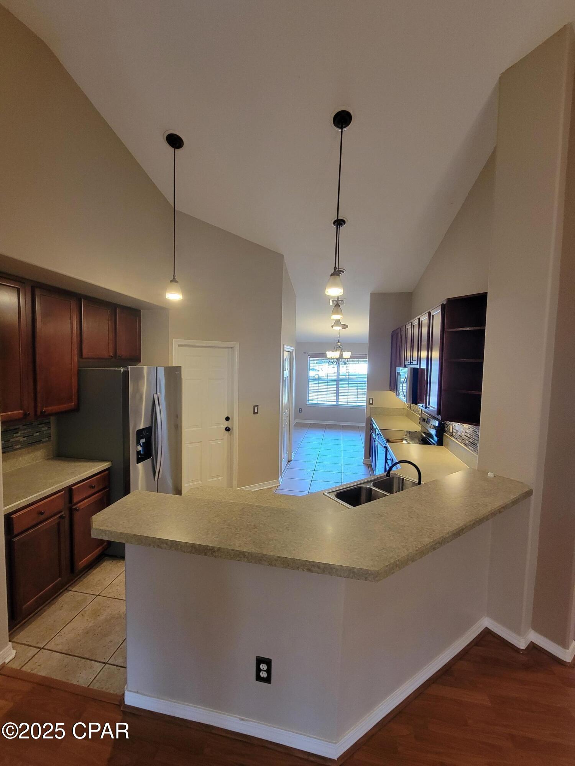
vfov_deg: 106.2
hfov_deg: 89.9
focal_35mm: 13
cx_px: 288
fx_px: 288
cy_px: 383
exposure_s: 1/60
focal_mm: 2.2
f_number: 2.2
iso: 320
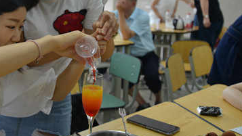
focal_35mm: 51
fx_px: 327
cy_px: 26
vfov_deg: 23.2
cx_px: 41
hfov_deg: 38.7
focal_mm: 29
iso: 250
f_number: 3.8
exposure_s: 1/30
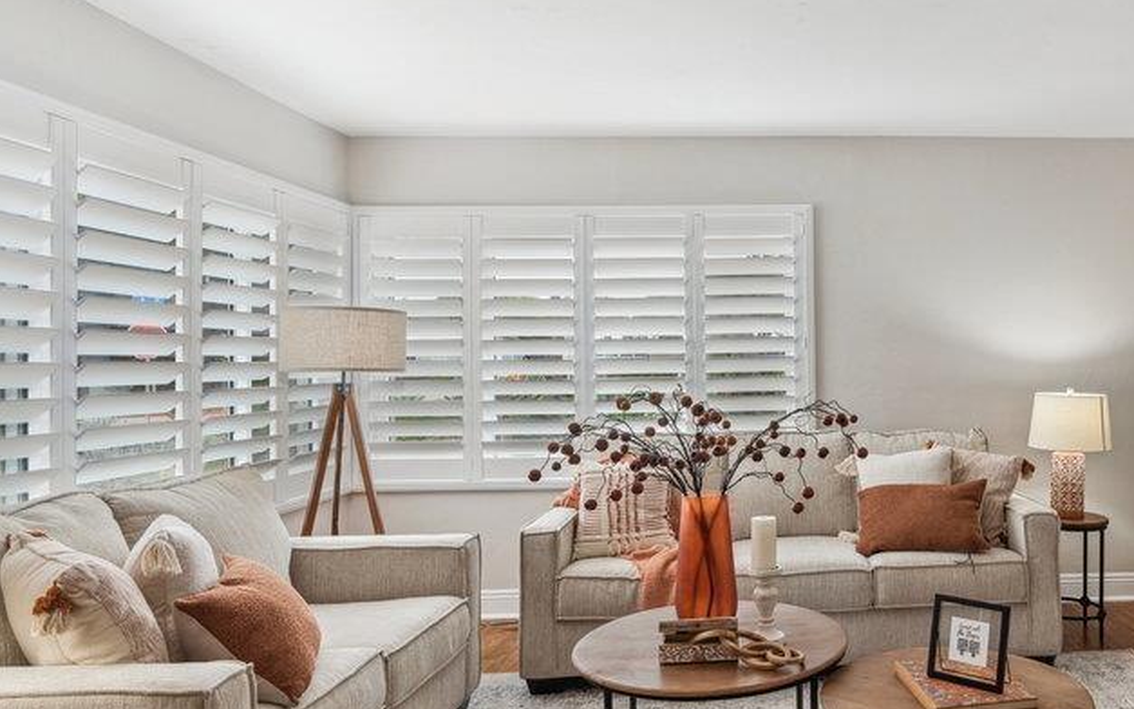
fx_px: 804
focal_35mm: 26
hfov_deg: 67.4
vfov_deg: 47.6
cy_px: 350
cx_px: 803
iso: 100
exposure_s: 1/13
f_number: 5.6
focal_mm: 16
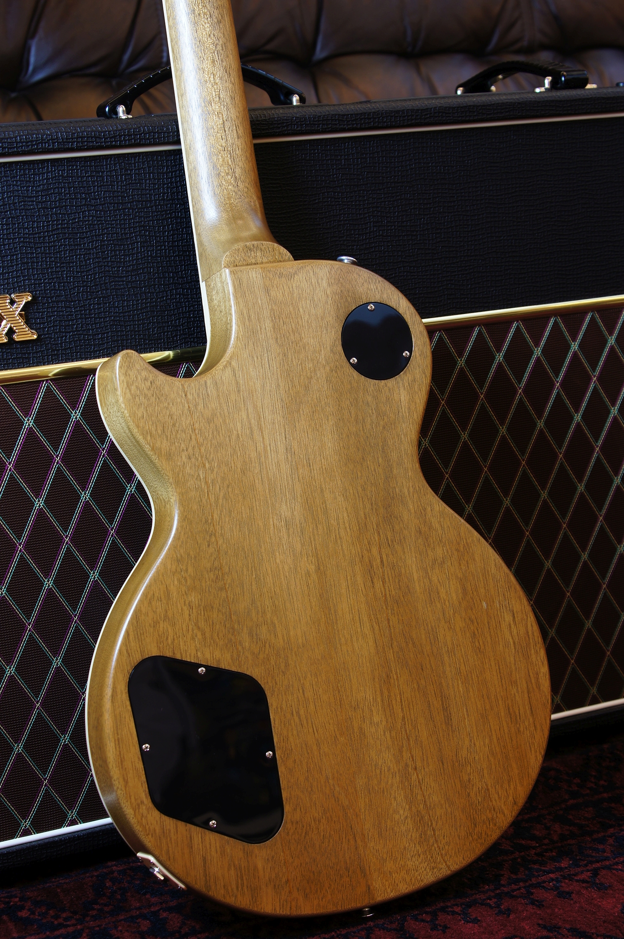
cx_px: 312
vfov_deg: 29.9
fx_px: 1759
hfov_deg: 20.1
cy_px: 470
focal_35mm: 68
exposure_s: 1/2.5
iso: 100
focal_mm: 45
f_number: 7.1
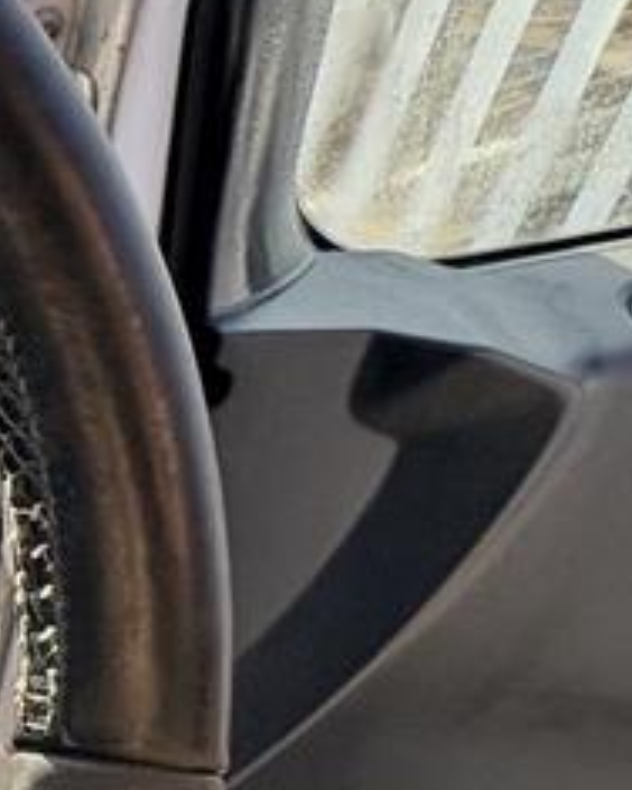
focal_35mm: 52
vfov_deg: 34.6
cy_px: 656
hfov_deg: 18.3
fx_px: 1216
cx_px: -656
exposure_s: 1/200
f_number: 2.2
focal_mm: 2.22
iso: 64
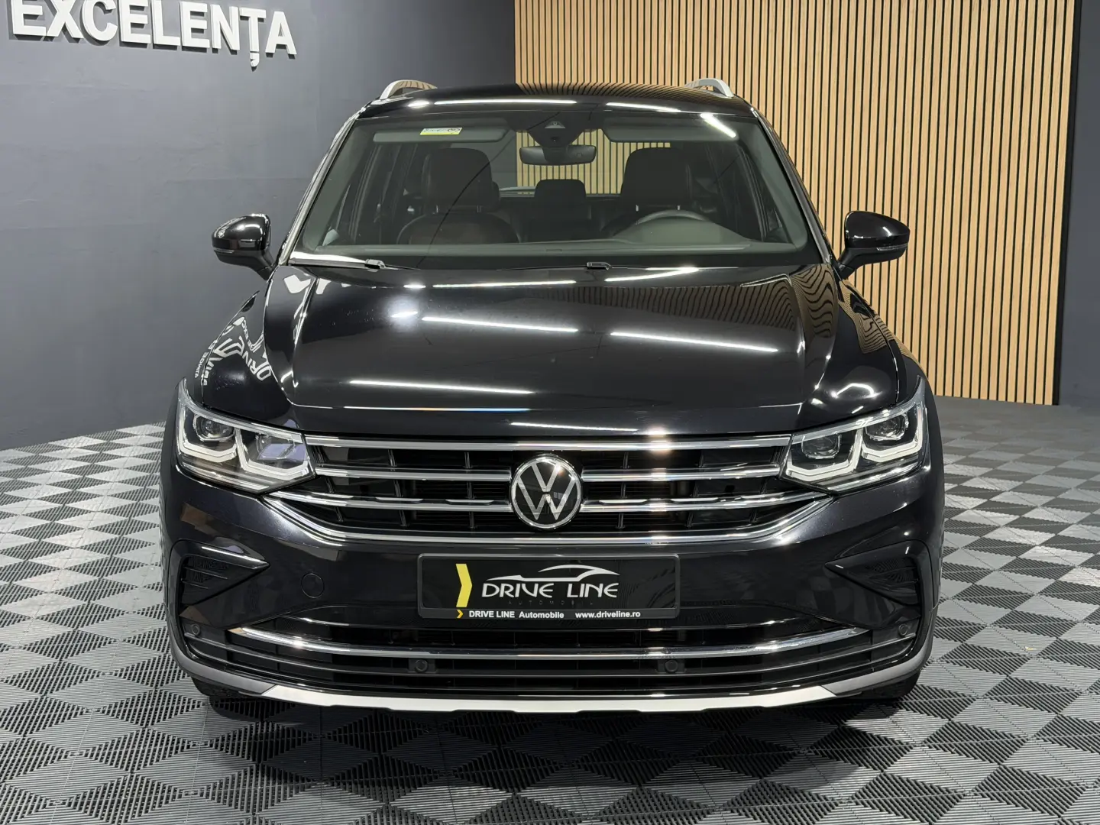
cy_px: 412
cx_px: 550
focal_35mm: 48
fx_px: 1525
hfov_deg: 39.7
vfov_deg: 30.3
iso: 200
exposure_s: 1/50
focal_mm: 6.76
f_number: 1.78
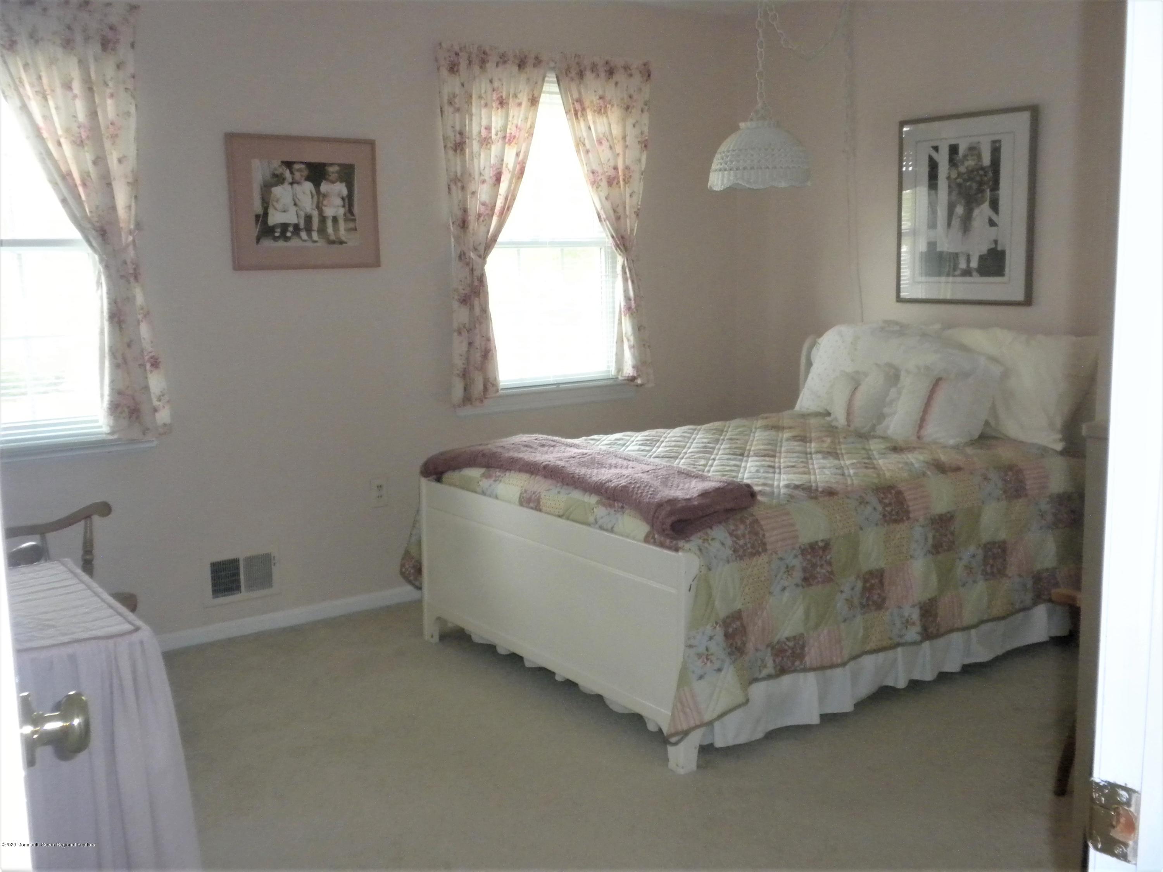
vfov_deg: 38.7
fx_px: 1243
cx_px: 582
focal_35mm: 37
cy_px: 436
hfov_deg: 50.1
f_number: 3.5
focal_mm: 6.6
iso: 400
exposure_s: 1/30
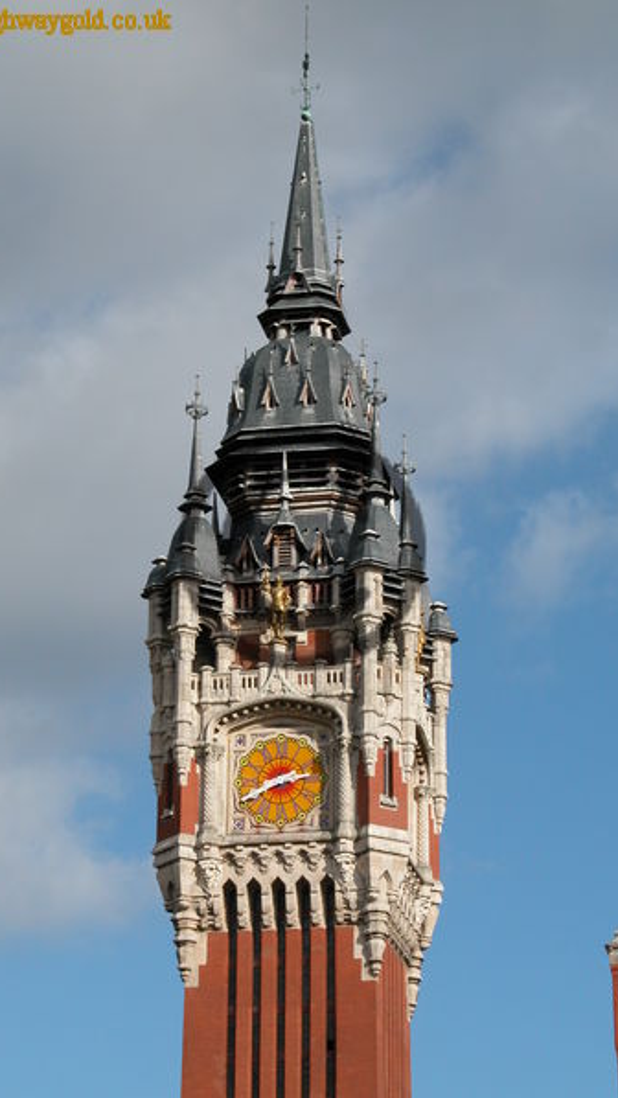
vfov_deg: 18.5
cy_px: 550
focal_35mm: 116
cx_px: 302
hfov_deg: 10.5
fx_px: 3378
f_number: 6.6
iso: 100
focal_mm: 27.3
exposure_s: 1/470
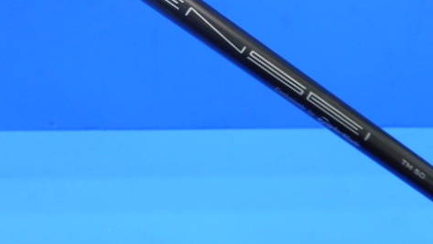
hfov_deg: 47.3
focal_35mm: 43
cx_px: 212
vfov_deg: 26.8
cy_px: 26
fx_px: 494
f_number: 4
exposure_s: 1/30
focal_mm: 5.2
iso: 180
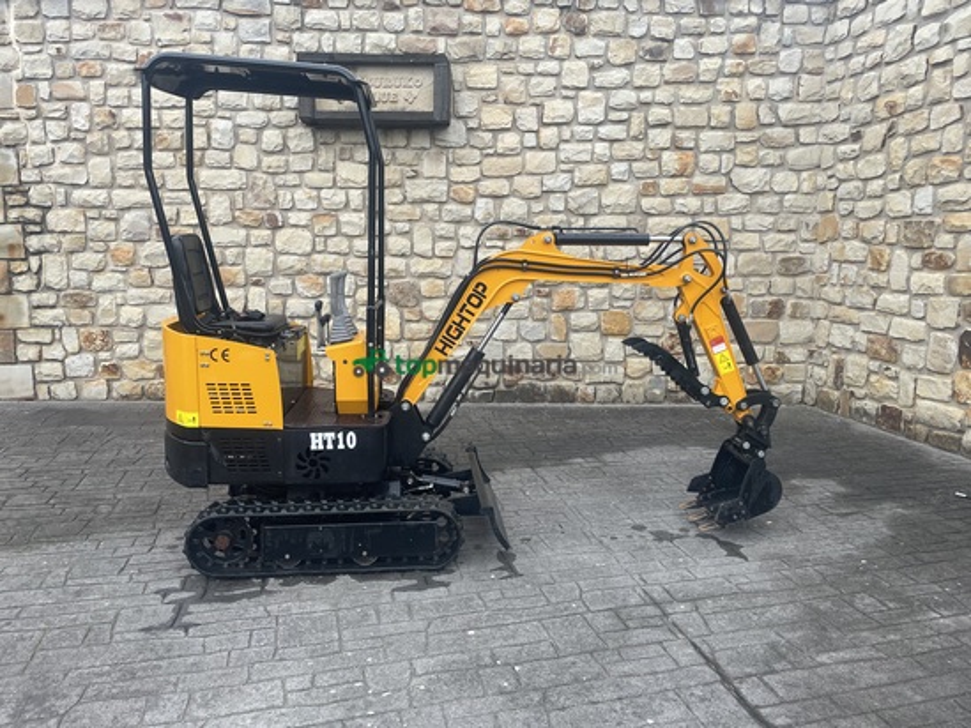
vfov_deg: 53.1
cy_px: 364
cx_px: 486
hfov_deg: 67.3
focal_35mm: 26
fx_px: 729
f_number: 1.6
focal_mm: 4.2
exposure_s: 1/121
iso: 64
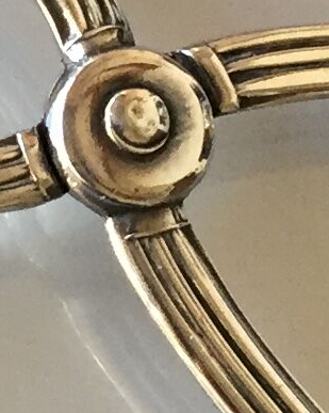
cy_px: 93
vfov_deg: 8.1
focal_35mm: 239
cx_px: 75
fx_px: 2912
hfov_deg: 6.5
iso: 64
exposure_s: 1/33
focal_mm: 4.15
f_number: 2.2
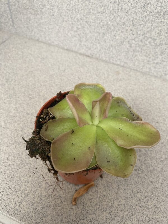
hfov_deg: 53.1
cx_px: 84
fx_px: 168
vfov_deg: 67.3
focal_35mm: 26
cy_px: 112
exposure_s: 1/121
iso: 80
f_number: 1.8
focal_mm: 4.25
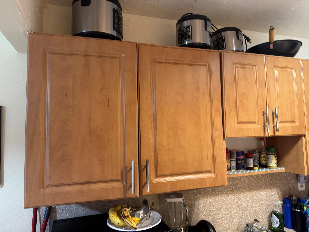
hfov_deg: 71.6
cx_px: 154
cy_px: 116
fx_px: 214
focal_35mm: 24
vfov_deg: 56.8
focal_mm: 6.76
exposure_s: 1/60
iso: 500
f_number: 1.78
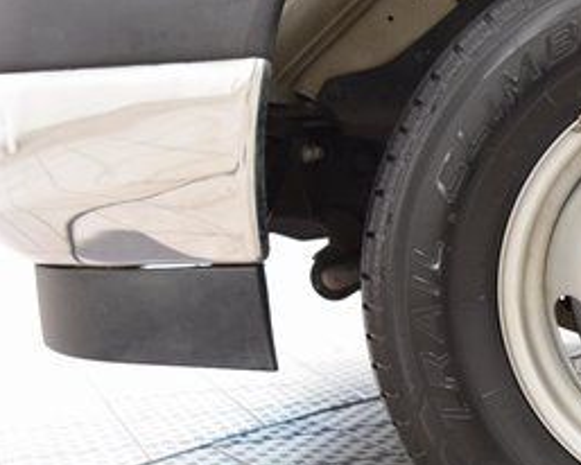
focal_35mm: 84
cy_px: 292
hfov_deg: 21.0
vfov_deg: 18.3
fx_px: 1446
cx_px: 719
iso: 1600
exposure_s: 1/60
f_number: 4
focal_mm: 24
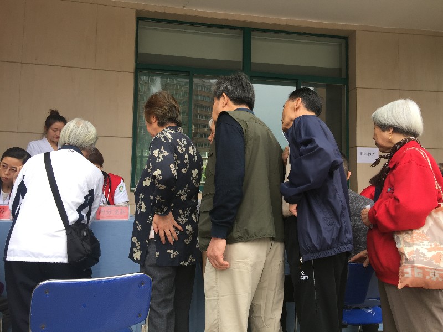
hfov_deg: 61.7
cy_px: 166
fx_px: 371
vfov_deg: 48.2
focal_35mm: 29
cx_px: 222
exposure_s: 1/187
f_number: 2.2
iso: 32
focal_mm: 4.15
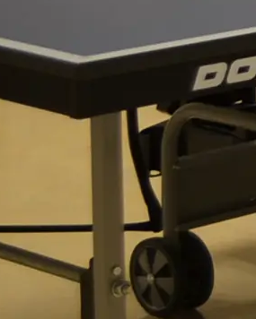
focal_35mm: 253
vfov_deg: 7.4
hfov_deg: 5.5
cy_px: -292
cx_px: 914
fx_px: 2395
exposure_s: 1/80
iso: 400
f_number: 4.2
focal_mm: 26
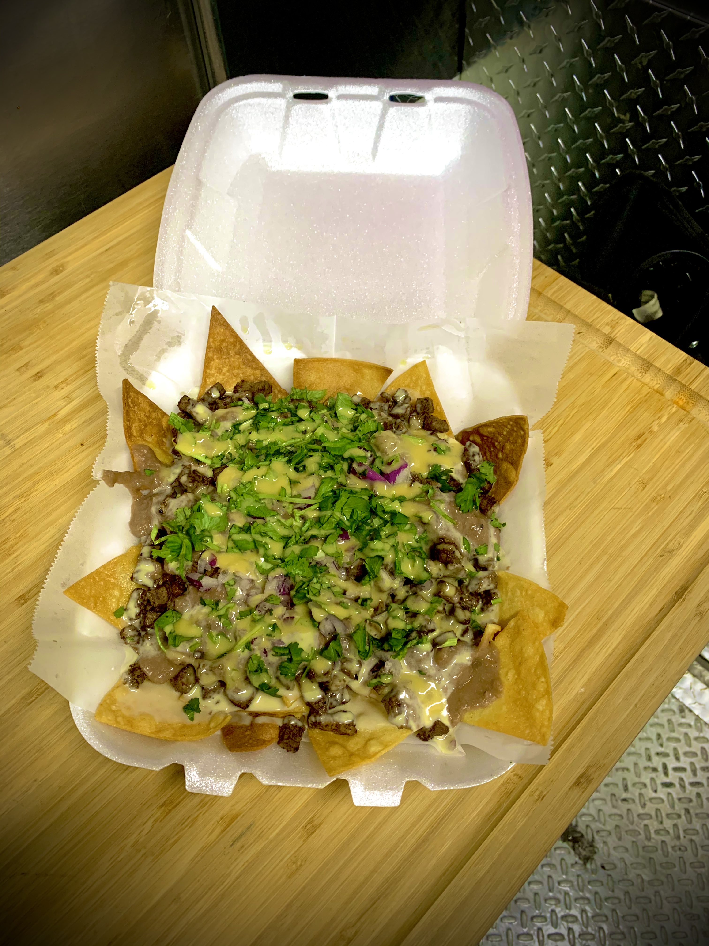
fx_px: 710
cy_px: 473
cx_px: 354
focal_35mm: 26
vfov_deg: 67.3
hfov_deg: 53.1
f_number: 1.8
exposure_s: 1/60
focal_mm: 4.25
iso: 125
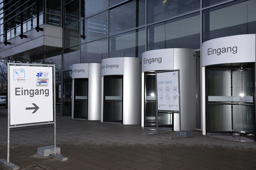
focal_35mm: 38
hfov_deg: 50.7
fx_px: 270
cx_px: 128
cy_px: 85
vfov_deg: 35.0
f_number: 6.3
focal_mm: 38
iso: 1250
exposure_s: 1/160
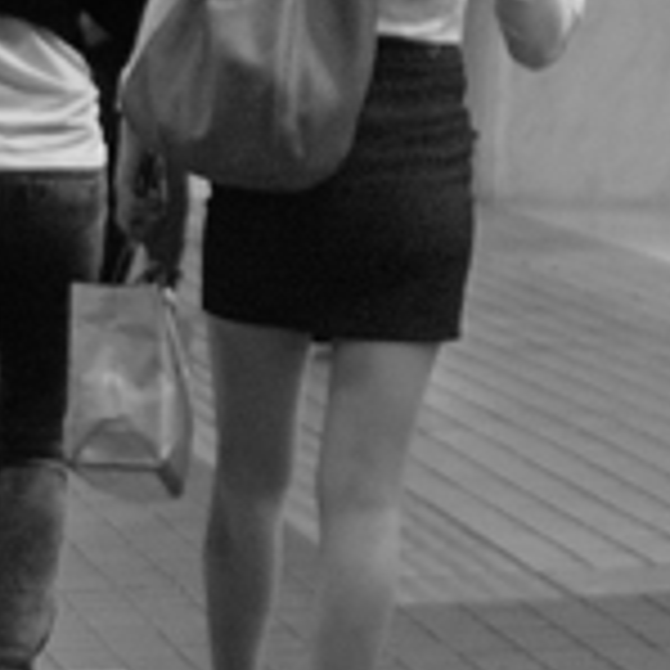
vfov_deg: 7.2
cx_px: -769
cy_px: 926
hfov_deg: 7.0
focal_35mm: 240
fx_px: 5256
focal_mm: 24.2
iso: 800
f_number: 2.8
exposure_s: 1/100
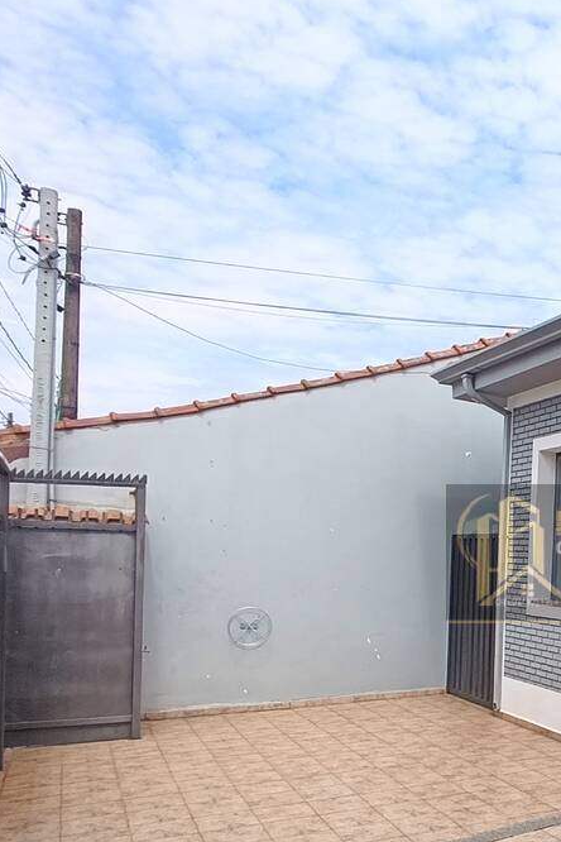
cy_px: 555
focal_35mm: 36
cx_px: 663
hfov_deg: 31.3
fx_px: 841
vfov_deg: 52.2
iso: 50
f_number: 2.2
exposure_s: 1/865
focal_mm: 1.65
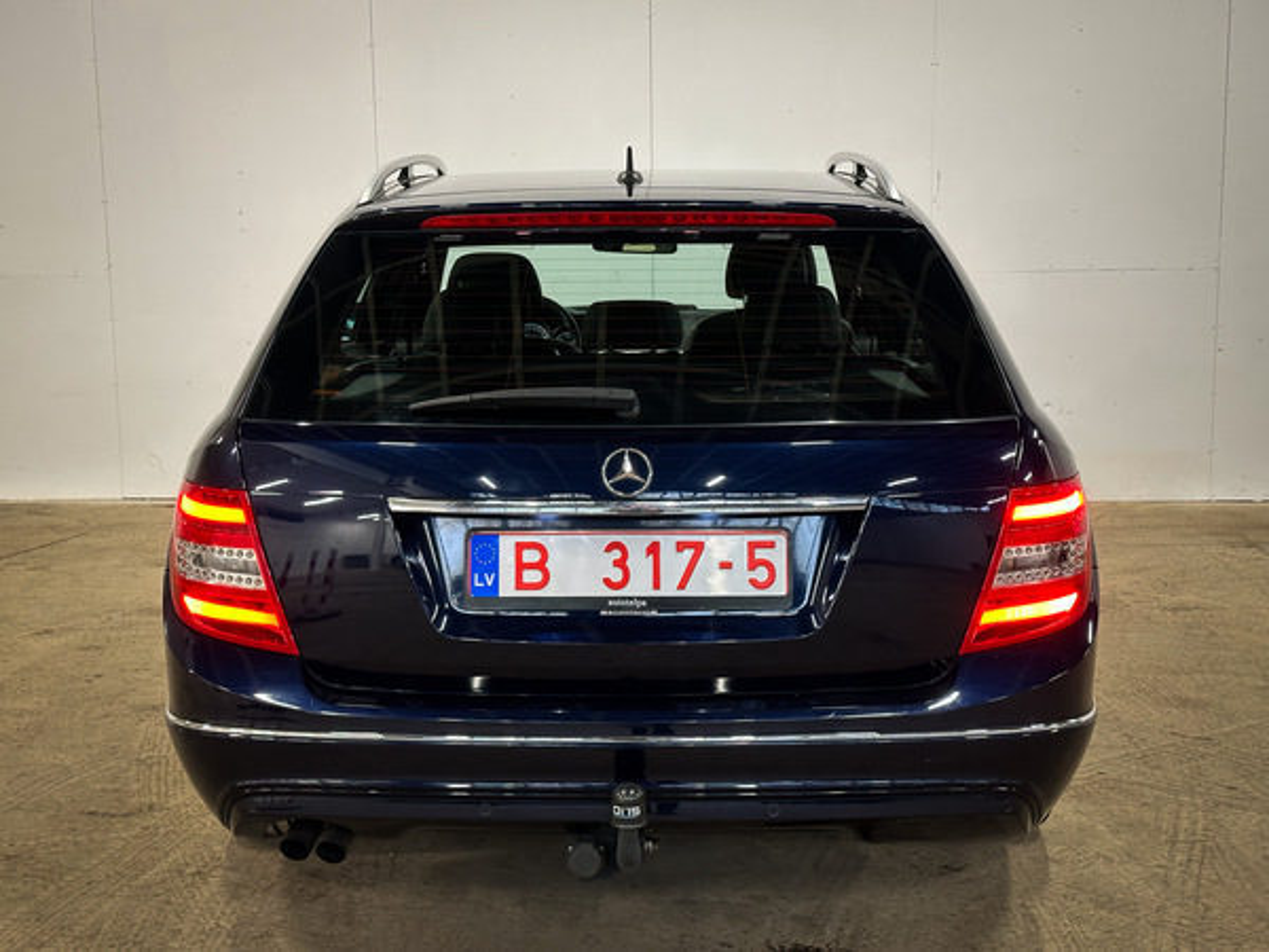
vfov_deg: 30.3
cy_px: 476
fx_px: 1760
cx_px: 634
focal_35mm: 48
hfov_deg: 39.7
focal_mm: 6.86
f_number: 1.8
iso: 160
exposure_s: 1/50
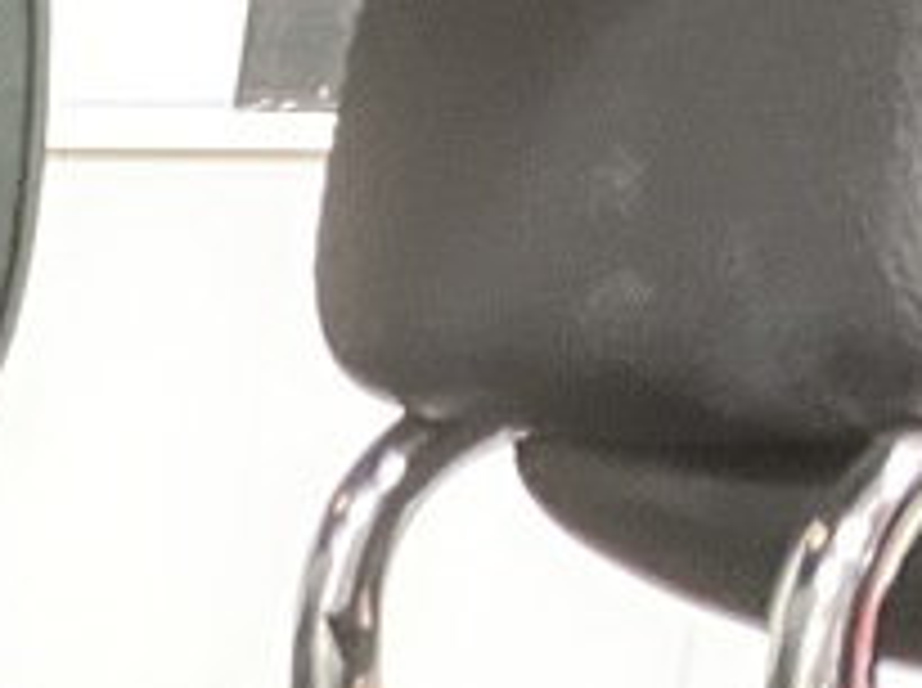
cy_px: 2068
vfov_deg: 7.2
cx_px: -1826
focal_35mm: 183
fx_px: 4866
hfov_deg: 8.9
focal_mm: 5.1
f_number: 1.6
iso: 640
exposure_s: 1/31
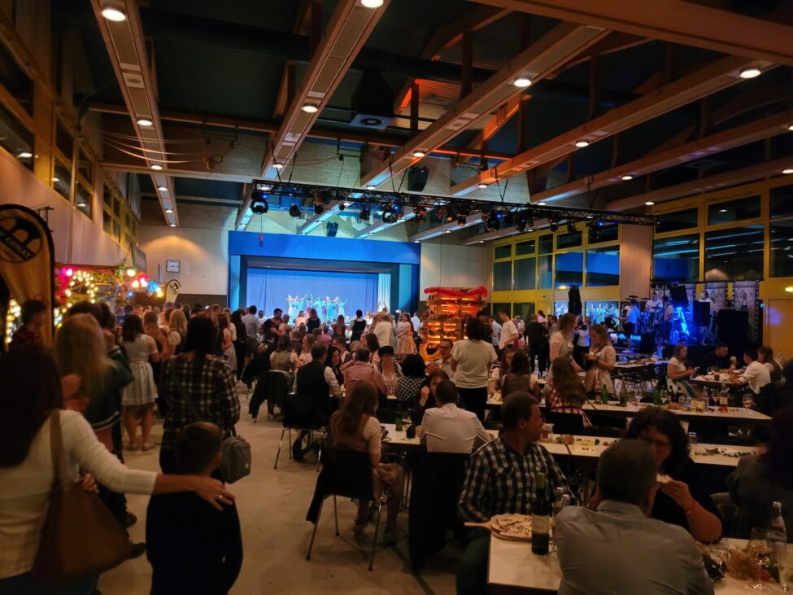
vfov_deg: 53.1
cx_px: 396
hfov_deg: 67.3
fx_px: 596
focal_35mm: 26
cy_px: 298
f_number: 1.8
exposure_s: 1/25
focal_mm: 5.4
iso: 640
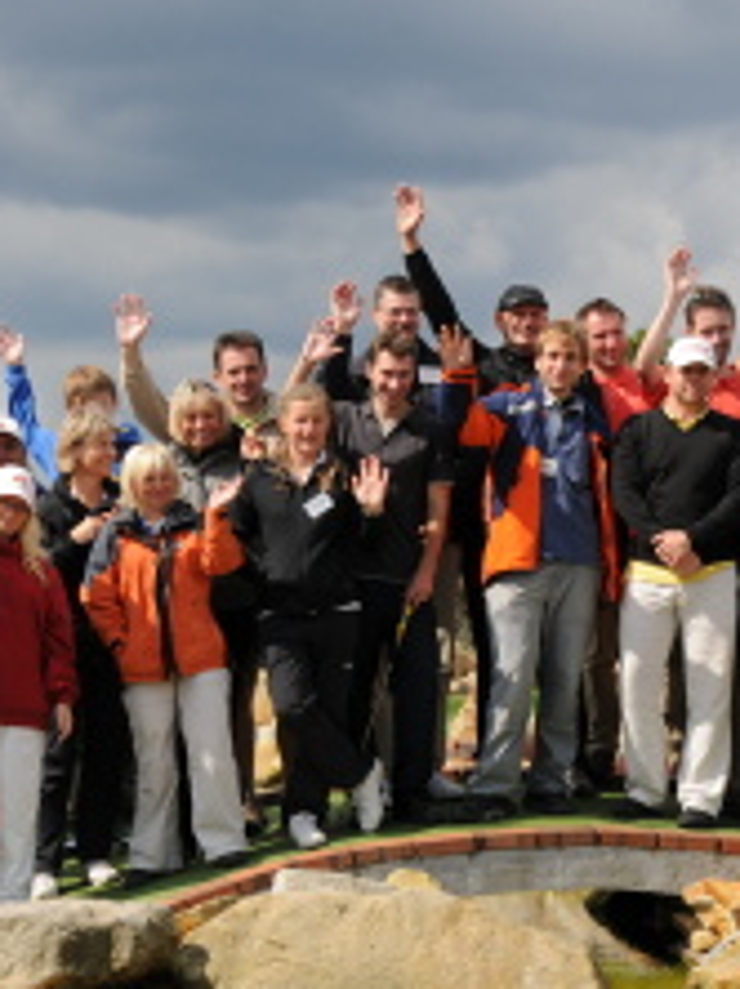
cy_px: 499
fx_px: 2970
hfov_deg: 14.2
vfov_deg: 18.9
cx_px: 290
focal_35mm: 104
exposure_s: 1/250
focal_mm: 32
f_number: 14
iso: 250
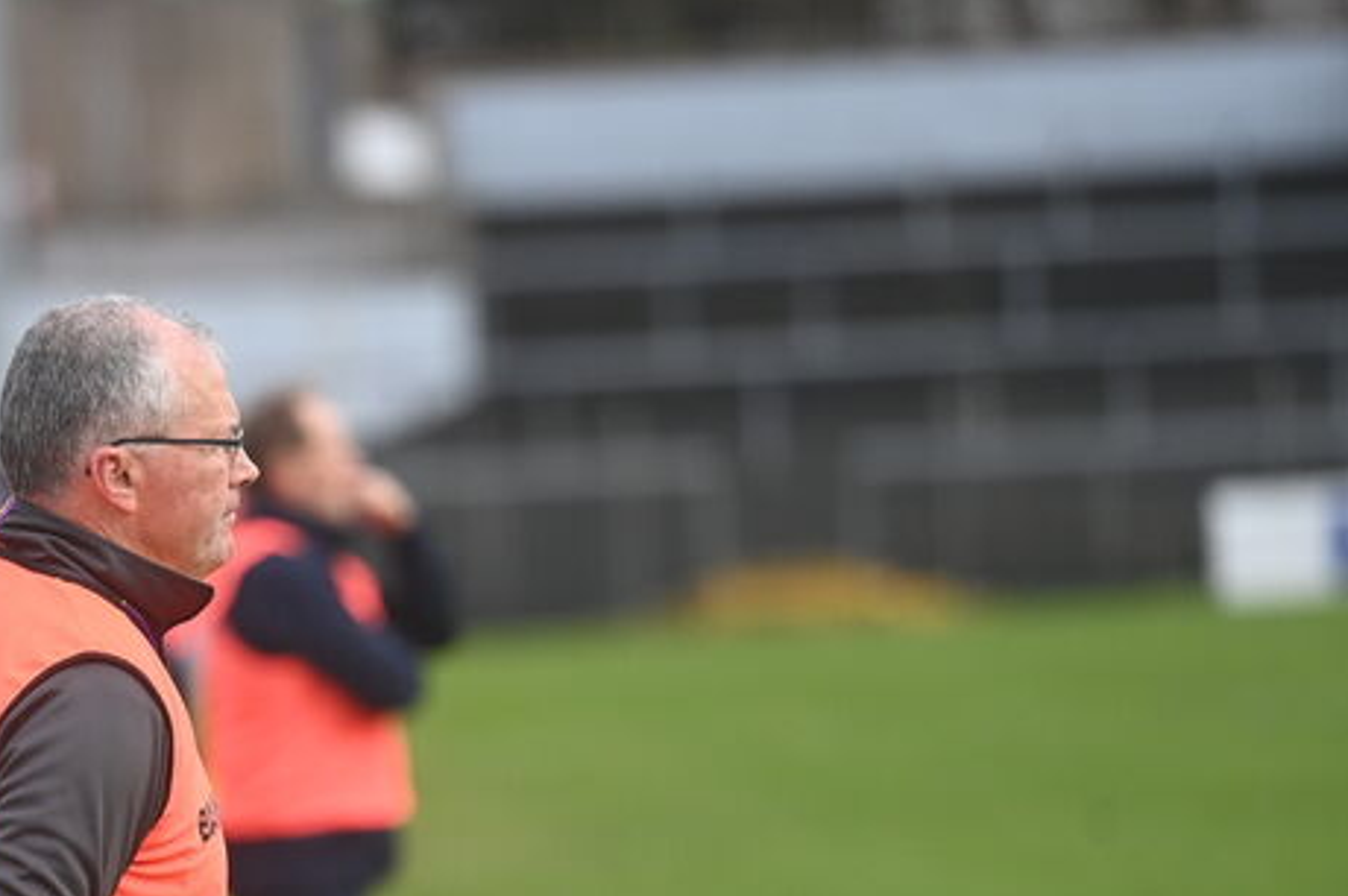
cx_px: 196
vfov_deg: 3.9
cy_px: 704
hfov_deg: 5.9
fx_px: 13021
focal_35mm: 348
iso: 1000
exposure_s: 1/2500
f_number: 2.8
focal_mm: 200
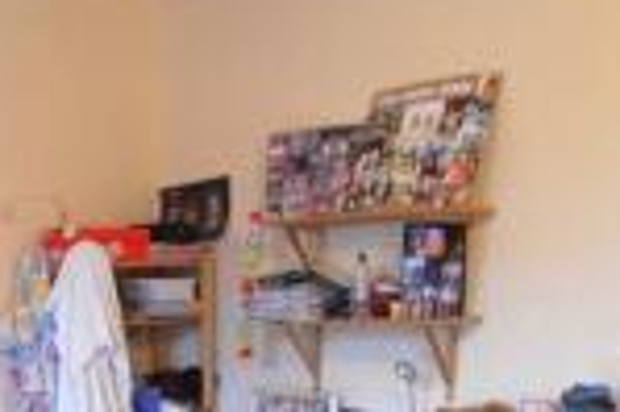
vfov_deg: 23.1
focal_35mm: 48
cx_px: 175
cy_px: 606
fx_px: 826
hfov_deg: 40.3
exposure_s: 1/6
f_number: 4.5
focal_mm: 10
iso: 2500
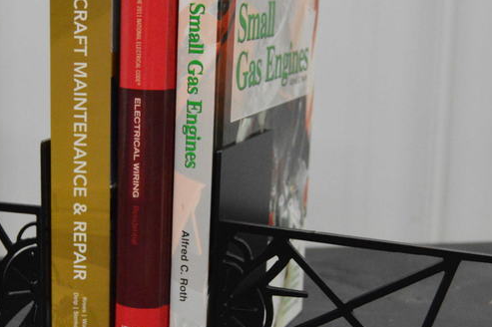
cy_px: 179
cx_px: 179
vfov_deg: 16.8
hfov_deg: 25.0
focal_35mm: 81
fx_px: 1106
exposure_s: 1/320
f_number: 4
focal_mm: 26
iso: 3200
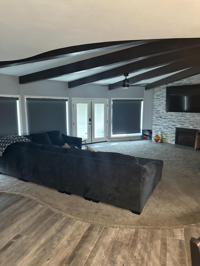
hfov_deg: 56.8
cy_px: 133
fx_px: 185
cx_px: 100
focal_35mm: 24
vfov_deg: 71.6
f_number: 1.78
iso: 800
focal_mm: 6.86
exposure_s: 1/40
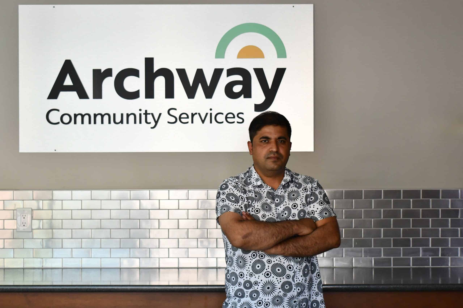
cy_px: 154
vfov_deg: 22.6
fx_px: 772
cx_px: 232
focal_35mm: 60
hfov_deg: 33.4
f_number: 4.8
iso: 1250
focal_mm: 40
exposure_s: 1/125
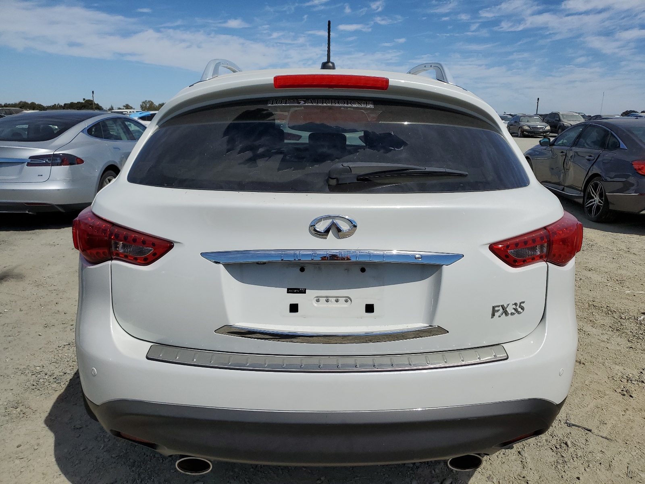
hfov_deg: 67.3
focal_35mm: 26
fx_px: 484
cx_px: 322
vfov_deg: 53.1
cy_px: 242
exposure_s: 1/10000
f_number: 1.5
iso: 51
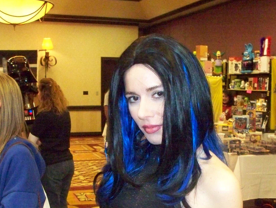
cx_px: 159
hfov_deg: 34.8
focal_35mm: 55
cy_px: 150
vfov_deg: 26.3
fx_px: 439
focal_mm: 7.54
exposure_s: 1/60
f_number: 2.8
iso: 1600
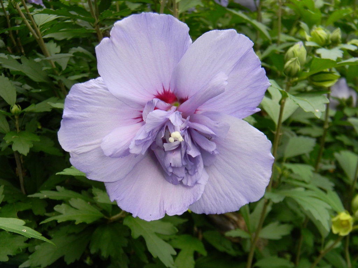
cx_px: 179
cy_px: 134
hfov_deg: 40.4
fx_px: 486
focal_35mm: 47
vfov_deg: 30.9
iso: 180
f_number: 3.9
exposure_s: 1/30
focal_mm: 8.6
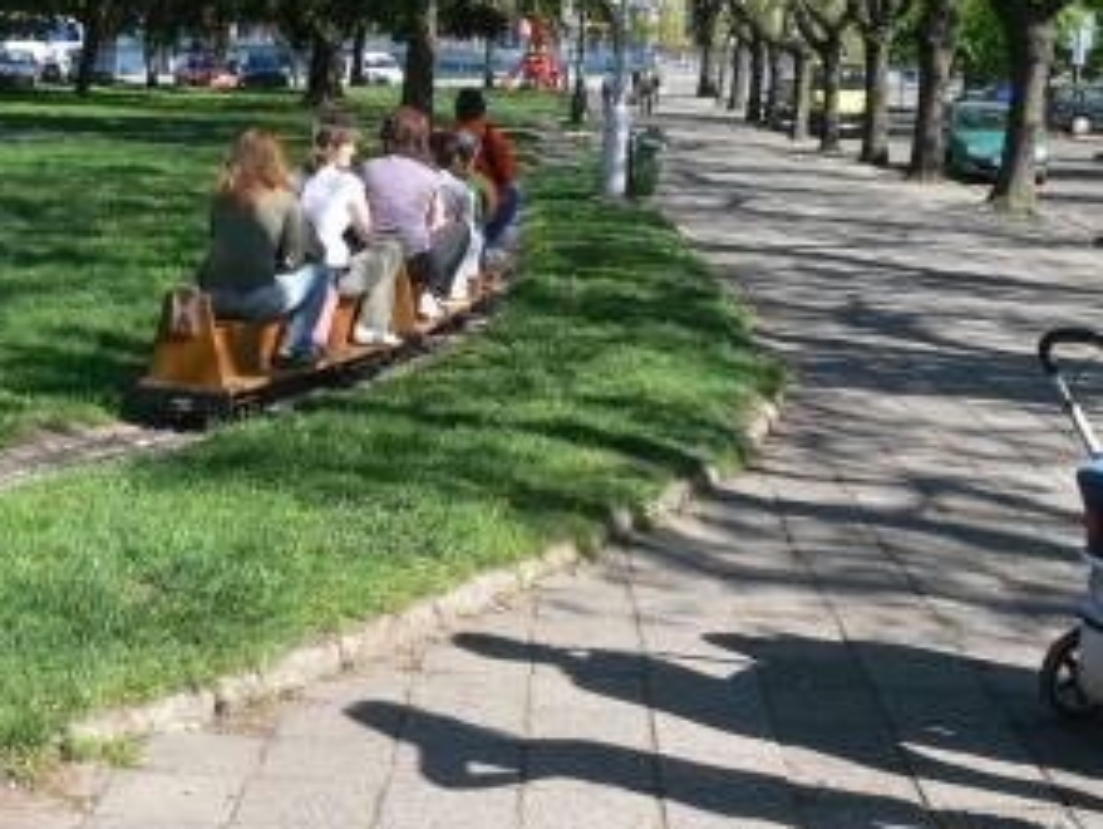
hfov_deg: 29.3
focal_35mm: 65
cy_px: 298
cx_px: 275
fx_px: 2072
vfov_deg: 22.5
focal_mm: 7.4
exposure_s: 1/250
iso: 100
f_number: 5.6
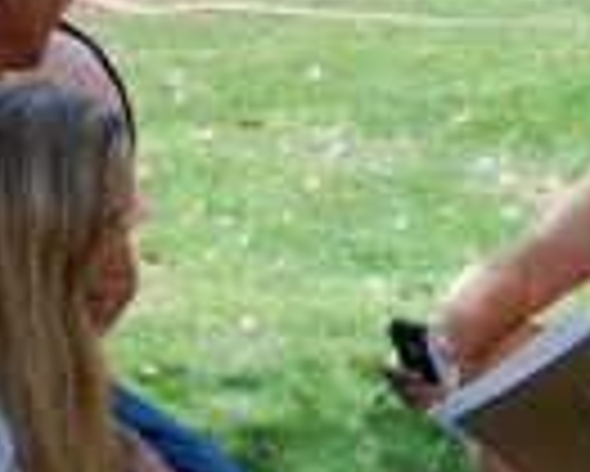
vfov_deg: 6.4
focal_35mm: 241
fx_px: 4211
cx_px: 644
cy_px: 292
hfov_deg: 8.0
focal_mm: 50
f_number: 6.3
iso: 100
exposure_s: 1/160
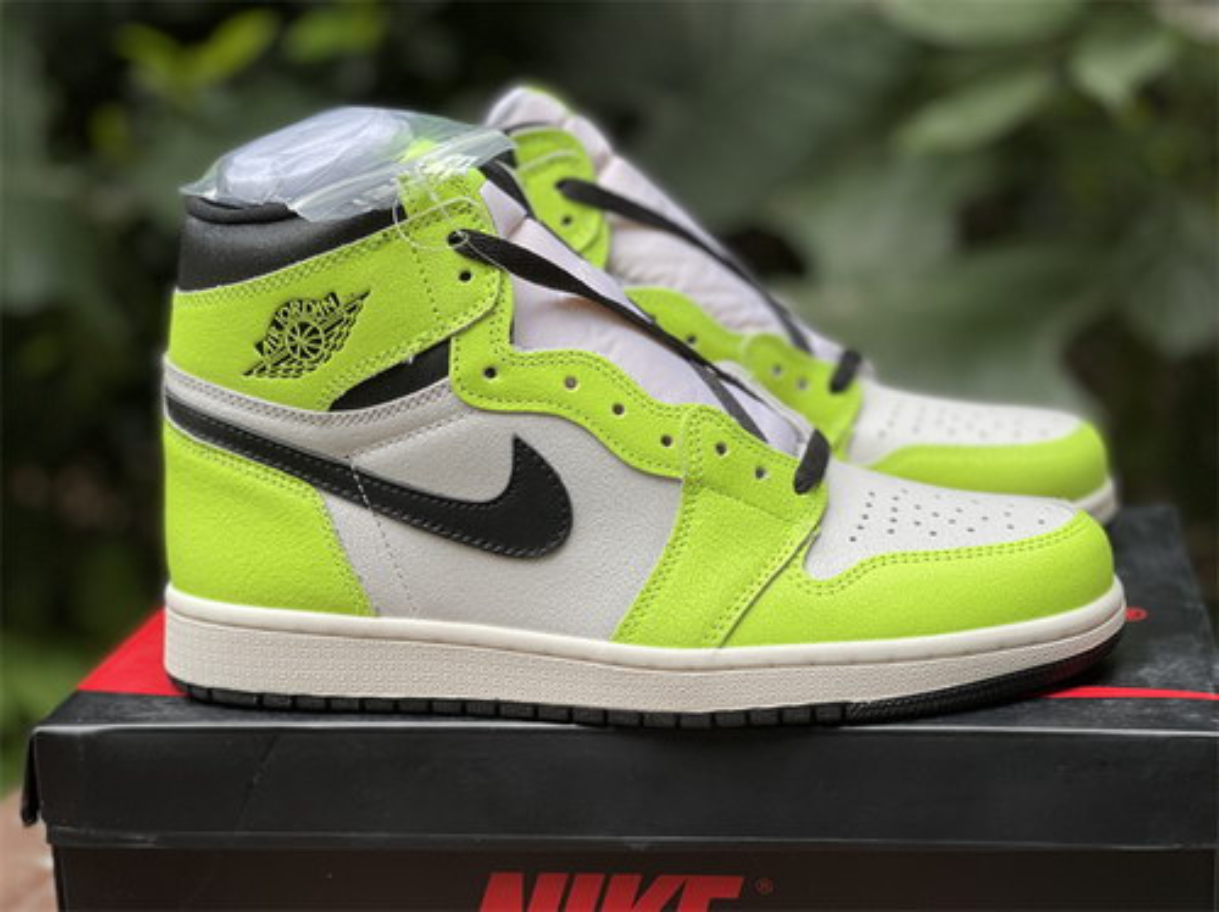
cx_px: 610
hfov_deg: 30.3
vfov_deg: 22.9
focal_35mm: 64
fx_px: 2252
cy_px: 456
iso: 40
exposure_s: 1/121
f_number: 2.2
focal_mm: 7.5
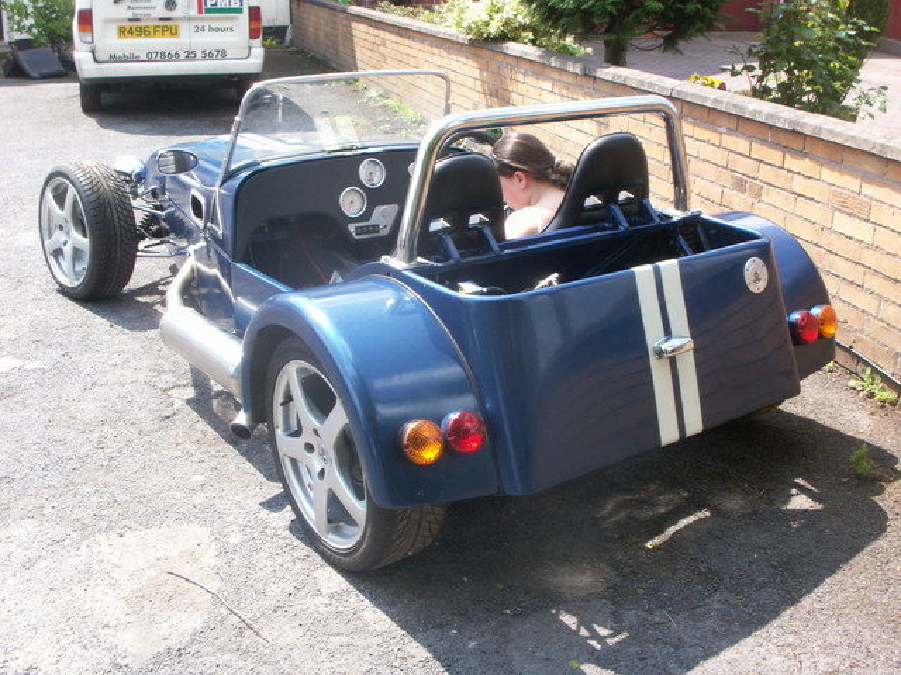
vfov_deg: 38.7
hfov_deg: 50.1
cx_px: 450
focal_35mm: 37
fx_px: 963
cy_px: 338
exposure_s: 1/40
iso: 50
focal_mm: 7.7
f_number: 7.1
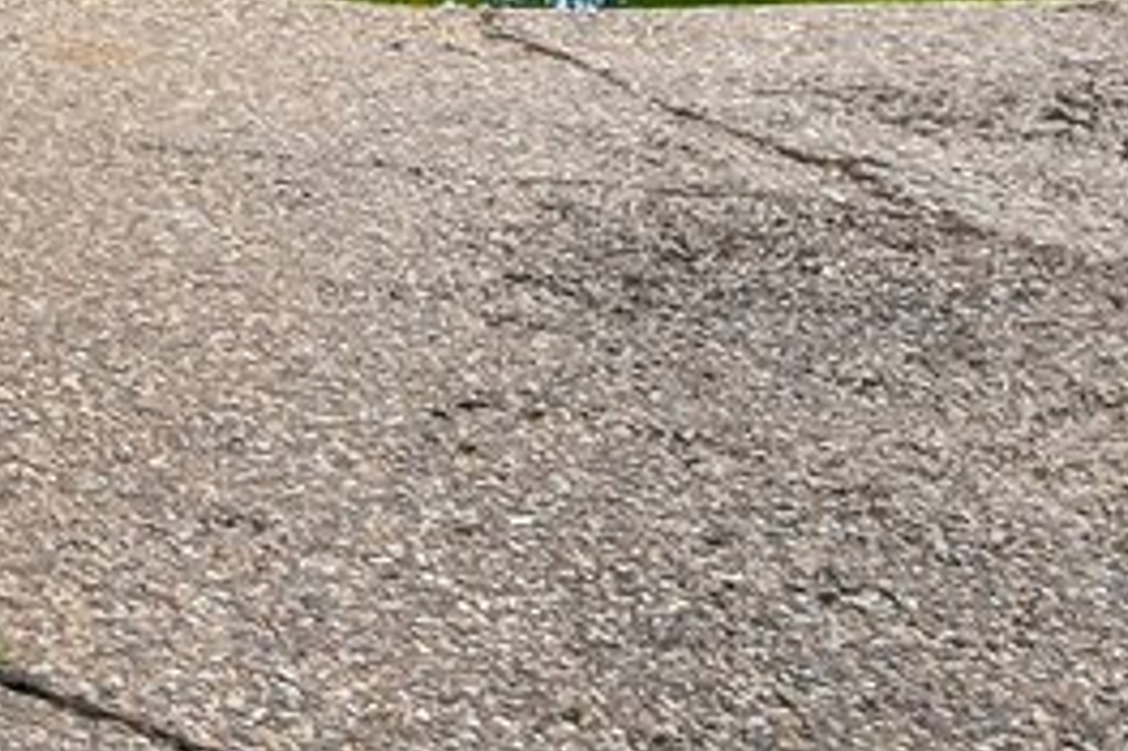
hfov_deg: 11.9
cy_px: -1058
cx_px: -1990
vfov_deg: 10.2
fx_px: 3664
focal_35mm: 117
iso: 100
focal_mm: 10
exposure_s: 1/50
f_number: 8
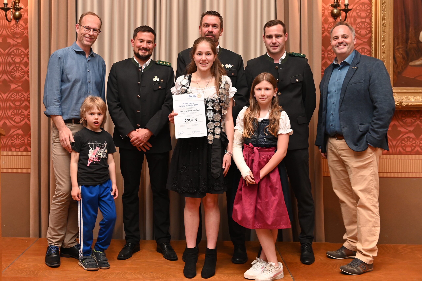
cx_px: 211
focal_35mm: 34
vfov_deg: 38.8
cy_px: 140
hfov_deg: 55.8
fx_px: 398
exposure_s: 1/60
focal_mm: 34
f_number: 4
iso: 1600
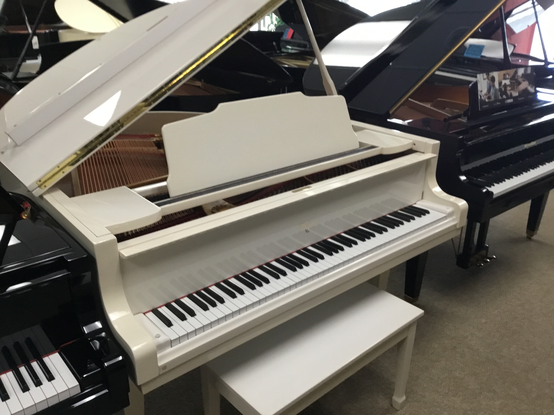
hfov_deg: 58.4
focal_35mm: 31
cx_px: 277
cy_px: 208
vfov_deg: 45.4
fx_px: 496
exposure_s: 1/30
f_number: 2.4
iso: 125
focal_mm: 3.3
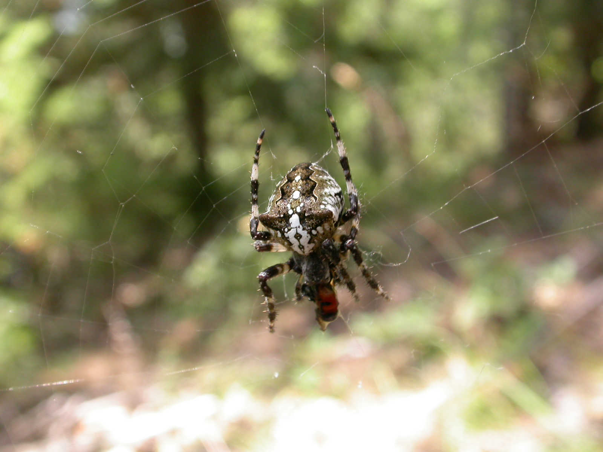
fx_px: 958
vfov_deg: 26.6
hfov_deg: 34.9
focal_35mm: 55
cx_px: 302
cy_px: 226
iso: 100
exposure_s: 1/56.6
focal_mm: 11.5
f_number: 4.8
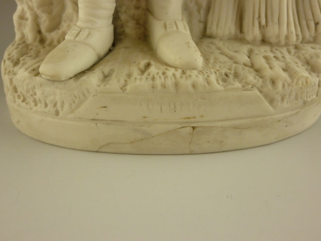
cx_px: 160
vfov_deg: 44.2
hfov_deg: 56.8
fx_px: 297
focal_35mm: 32
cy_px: 120
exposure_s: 1/800
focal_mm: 5.7
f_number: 3.5
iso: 400
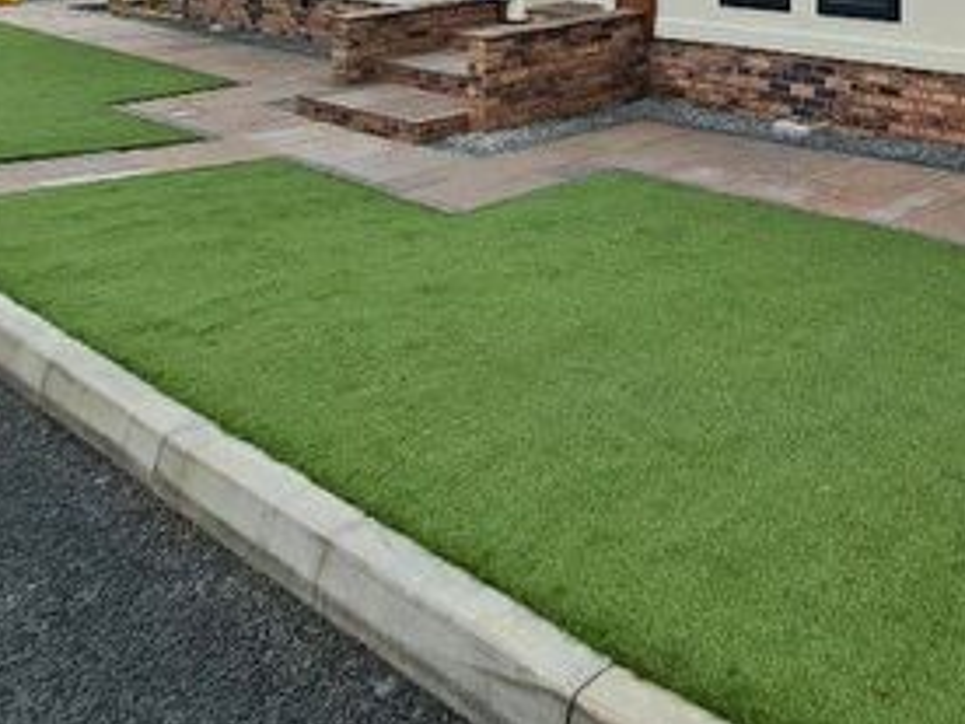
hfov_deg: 46.1
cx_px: 972
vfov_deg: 33.3
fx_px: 920
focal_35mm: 33
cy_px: -184
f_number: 2.2
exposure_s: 1/762
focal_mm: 2.22
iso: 64
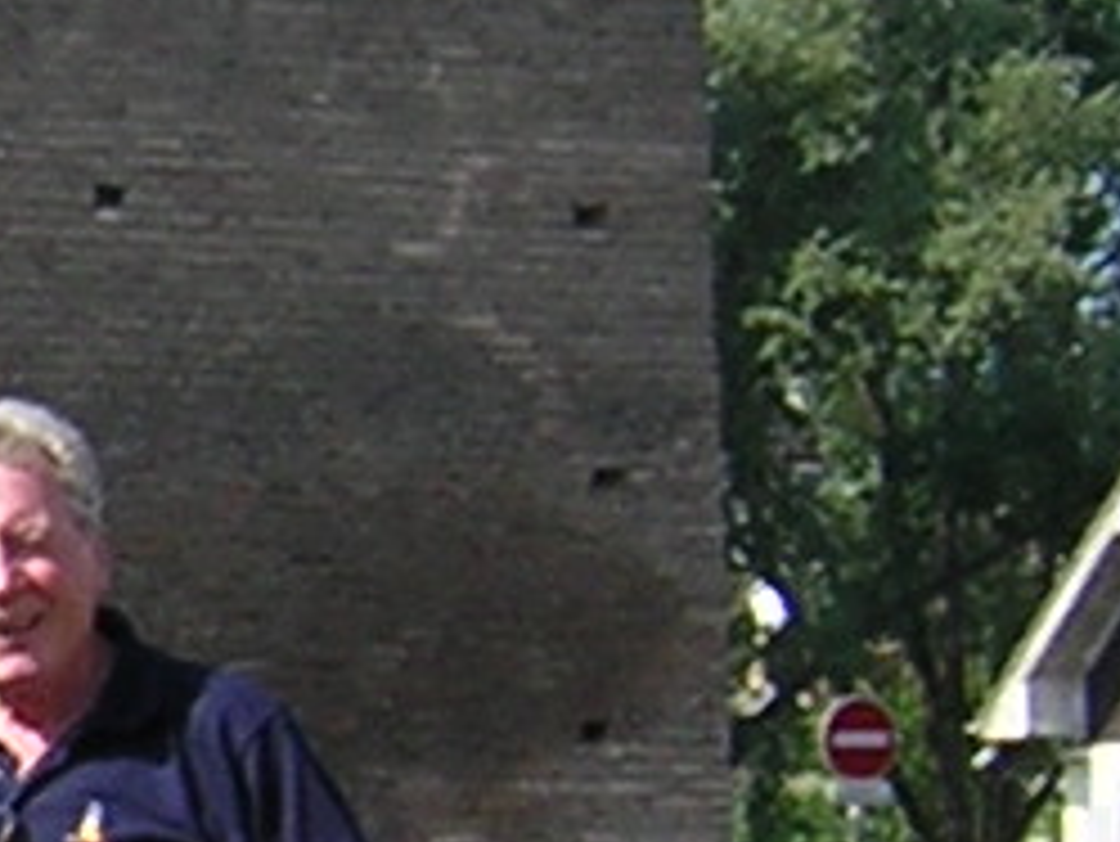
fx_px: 7478
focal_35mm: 231
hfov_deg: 8.2
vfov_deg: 6.4
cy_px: 770
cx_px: -1066
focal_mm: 4.7
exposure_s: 1/264
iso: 100
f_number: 5.2
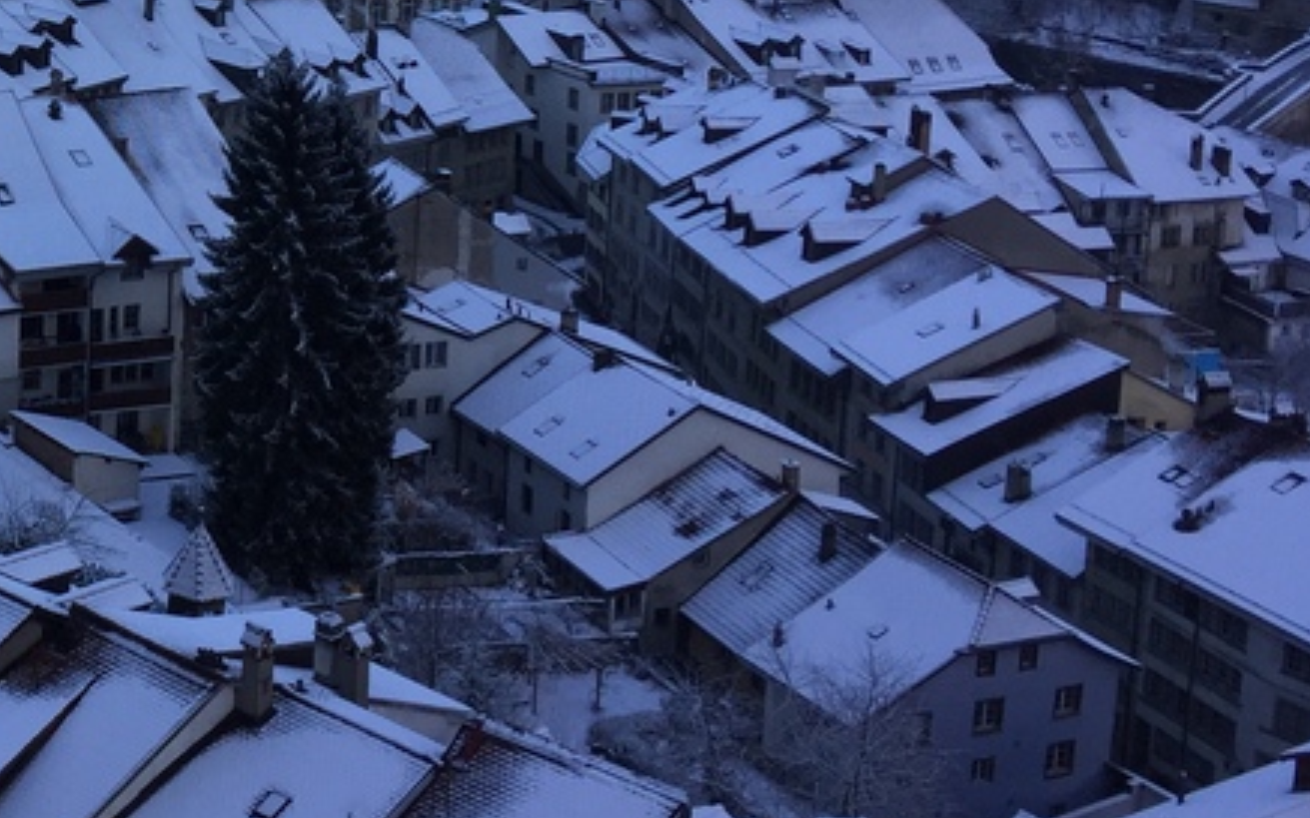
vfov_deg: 17.4
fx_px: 2570
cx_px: -141
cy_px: -102
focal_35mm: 72
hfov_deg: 26.3
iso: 32
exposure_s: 1/590
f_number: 2.2
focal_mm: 4.15
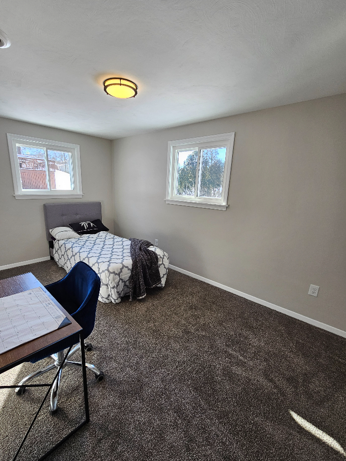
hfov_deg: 85.6
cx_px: 165
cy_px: 238
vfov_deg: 102.0
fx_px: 187
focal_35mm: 14
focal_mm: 2.2
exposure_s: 1/120
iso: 80
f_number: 2.2
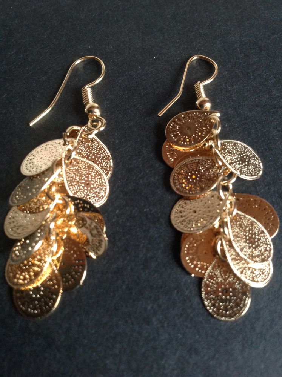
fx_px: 381
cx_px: 141
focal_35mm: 35
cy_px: 188
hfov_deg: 40.6
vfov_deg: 52.7
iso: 320
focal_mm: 4.28
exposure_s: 1/15
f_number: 2.4
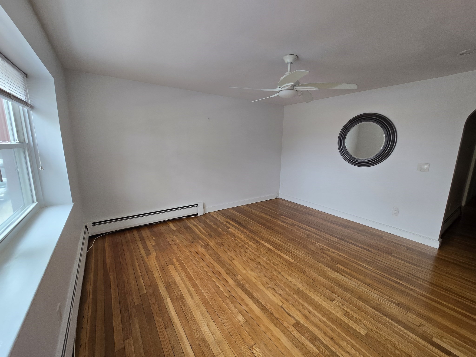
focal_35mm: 13
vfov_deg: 89.9
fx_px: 179
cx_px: 238
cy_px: 178
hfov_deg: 106.2
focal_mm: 2.2
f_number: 2.2
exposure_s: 1/60
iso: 80
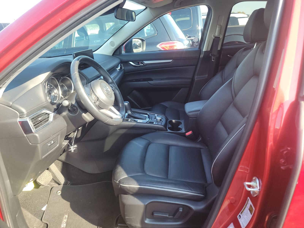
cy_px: 114
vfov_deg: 56.8
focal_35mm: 24
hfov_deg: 71.6
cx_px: 152
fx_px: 211
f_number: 1.8
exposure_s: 1/119
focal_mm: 6.7
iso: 91
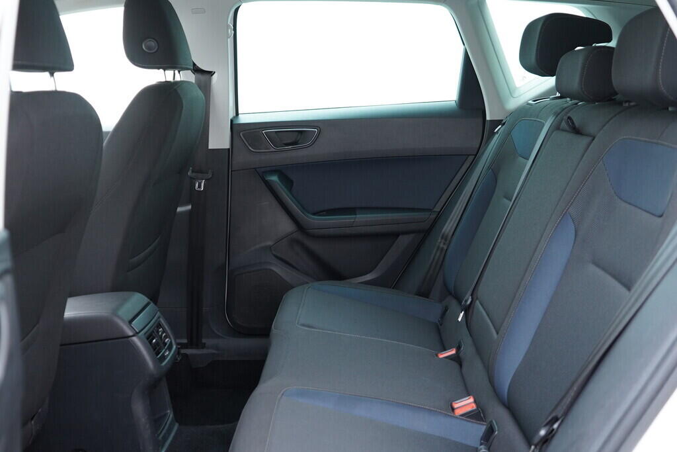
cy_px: 226
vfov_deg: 36.9
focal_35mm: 36
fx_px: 677
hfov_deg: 53.1
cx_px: 338
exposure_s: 1/40
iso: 500
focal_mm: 24
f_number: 2.8
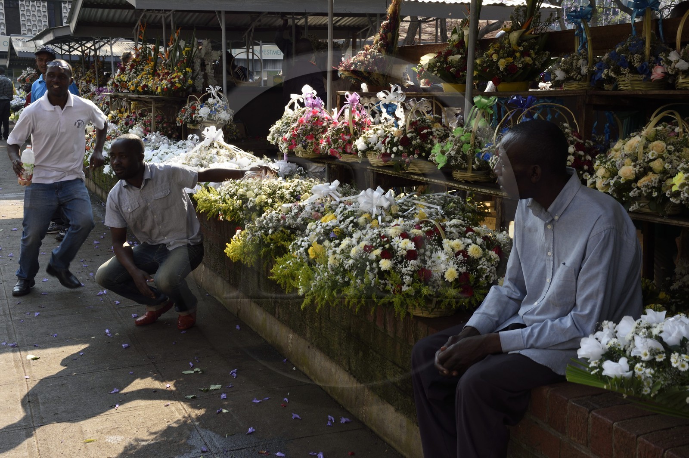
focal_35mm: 45
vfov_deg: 29.8
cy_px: 229
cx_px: 344
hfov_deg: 43.6
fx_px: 861
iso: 800
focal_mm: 45
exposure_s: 1/100
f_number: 18
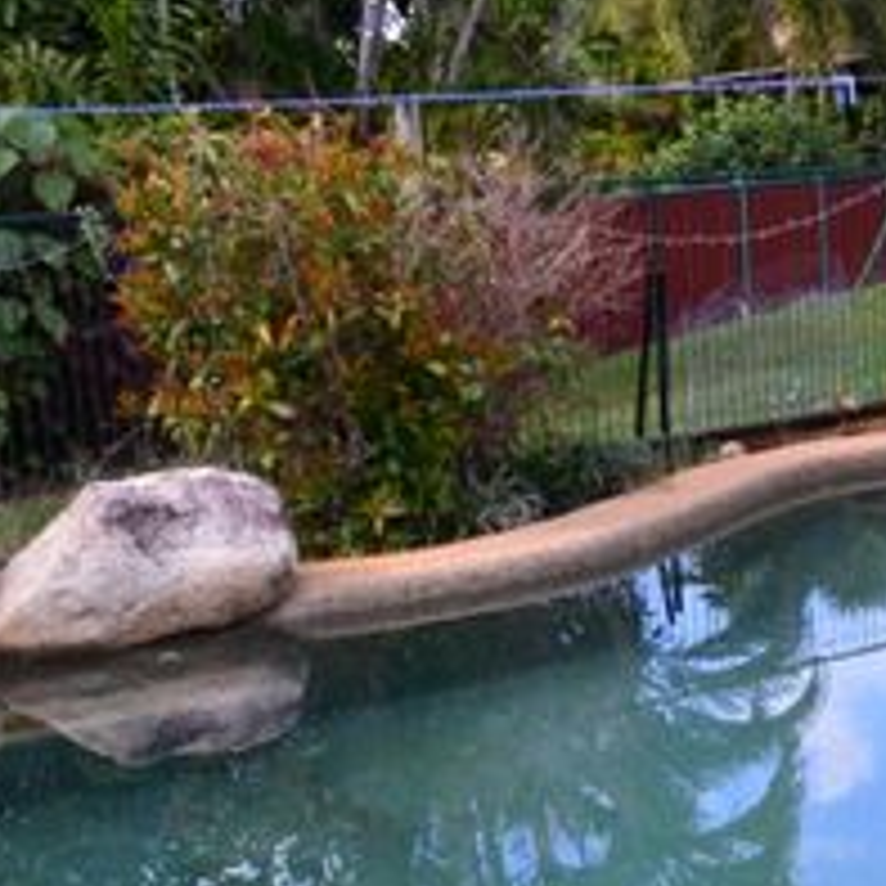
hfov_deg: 22.4
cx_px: 958
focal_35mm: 73
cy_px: 627
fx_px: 2114
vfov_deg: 23.5
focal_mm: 24
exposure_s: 1/160
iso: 400
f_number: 9
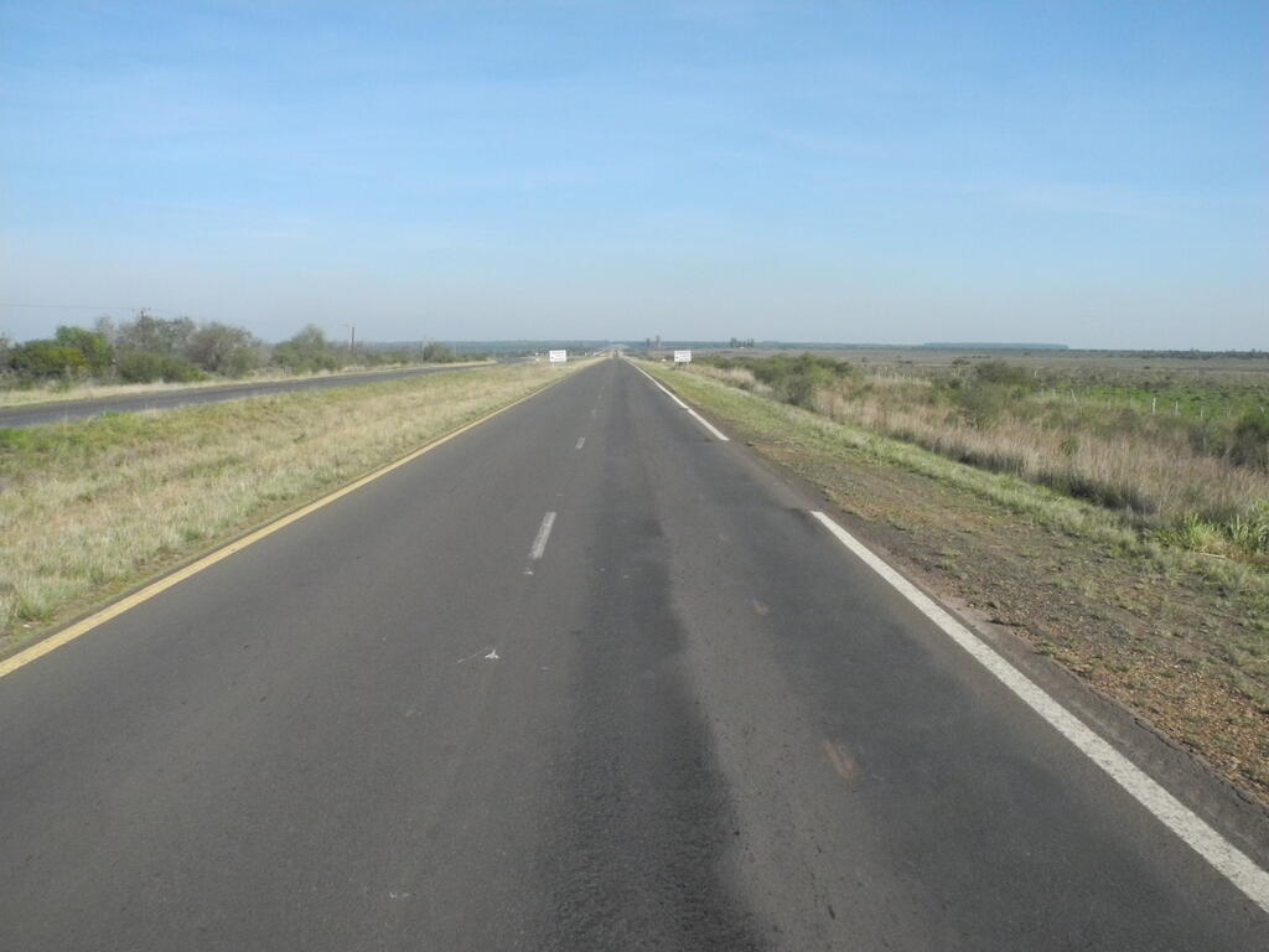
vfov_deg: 49.7
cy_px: 476
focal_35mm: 28
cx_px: 634
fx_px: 1026
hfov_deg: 63.4
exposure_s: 1/2000
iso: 800
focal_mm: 6
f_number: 6.3
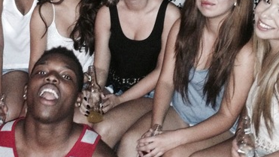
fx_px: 459
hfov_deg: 33.8
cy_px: 38
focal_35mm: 62
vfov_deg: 19.3
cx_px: 128
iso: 800
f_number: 2.4
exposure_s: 1/16
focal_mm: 4.12
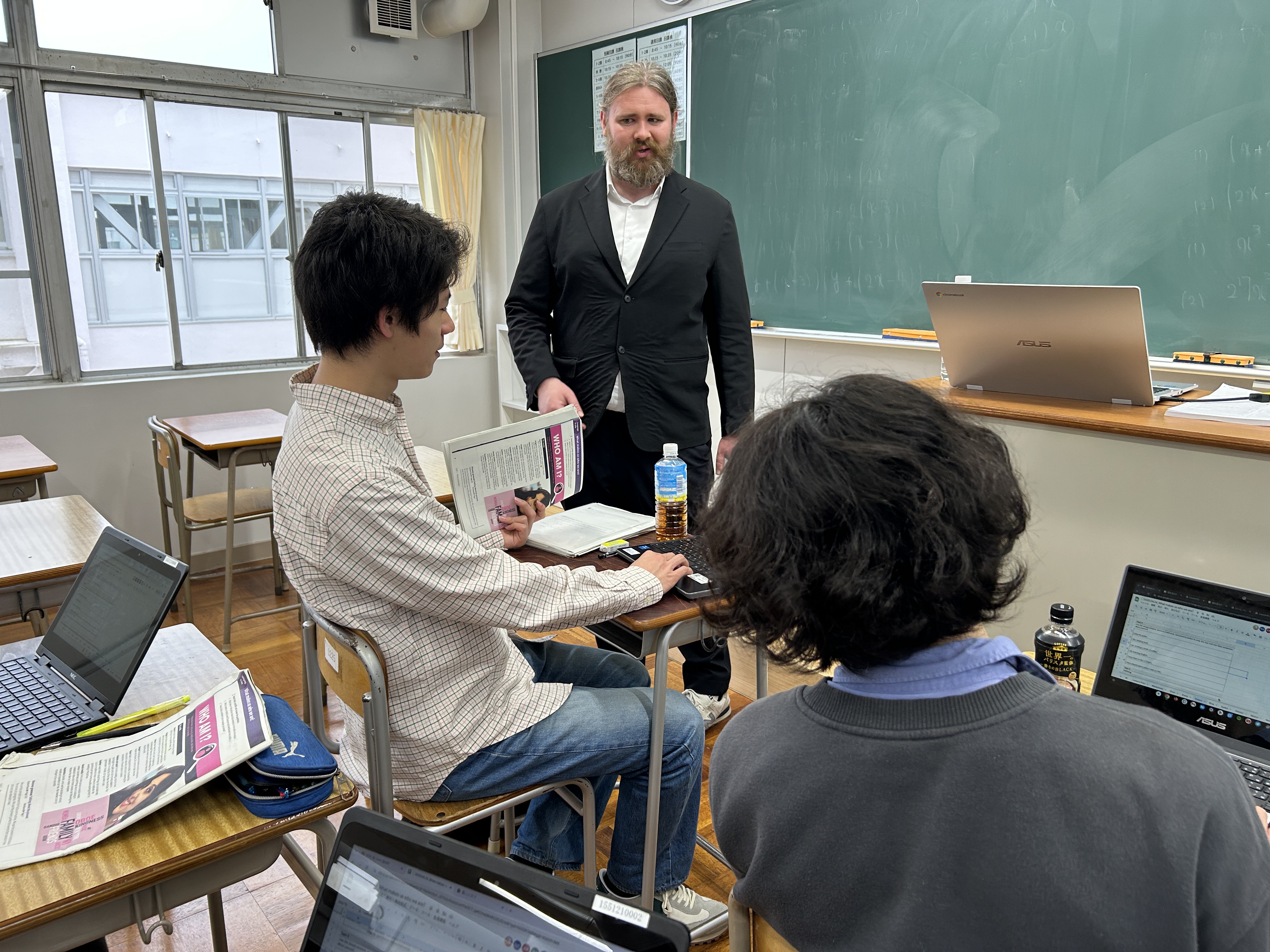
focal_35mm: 26
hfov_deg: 67.3
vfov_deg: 53.1
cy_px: 476
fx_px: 954
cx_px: 635
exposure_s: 1/120
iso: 80
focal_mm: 5.7
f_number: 1.5
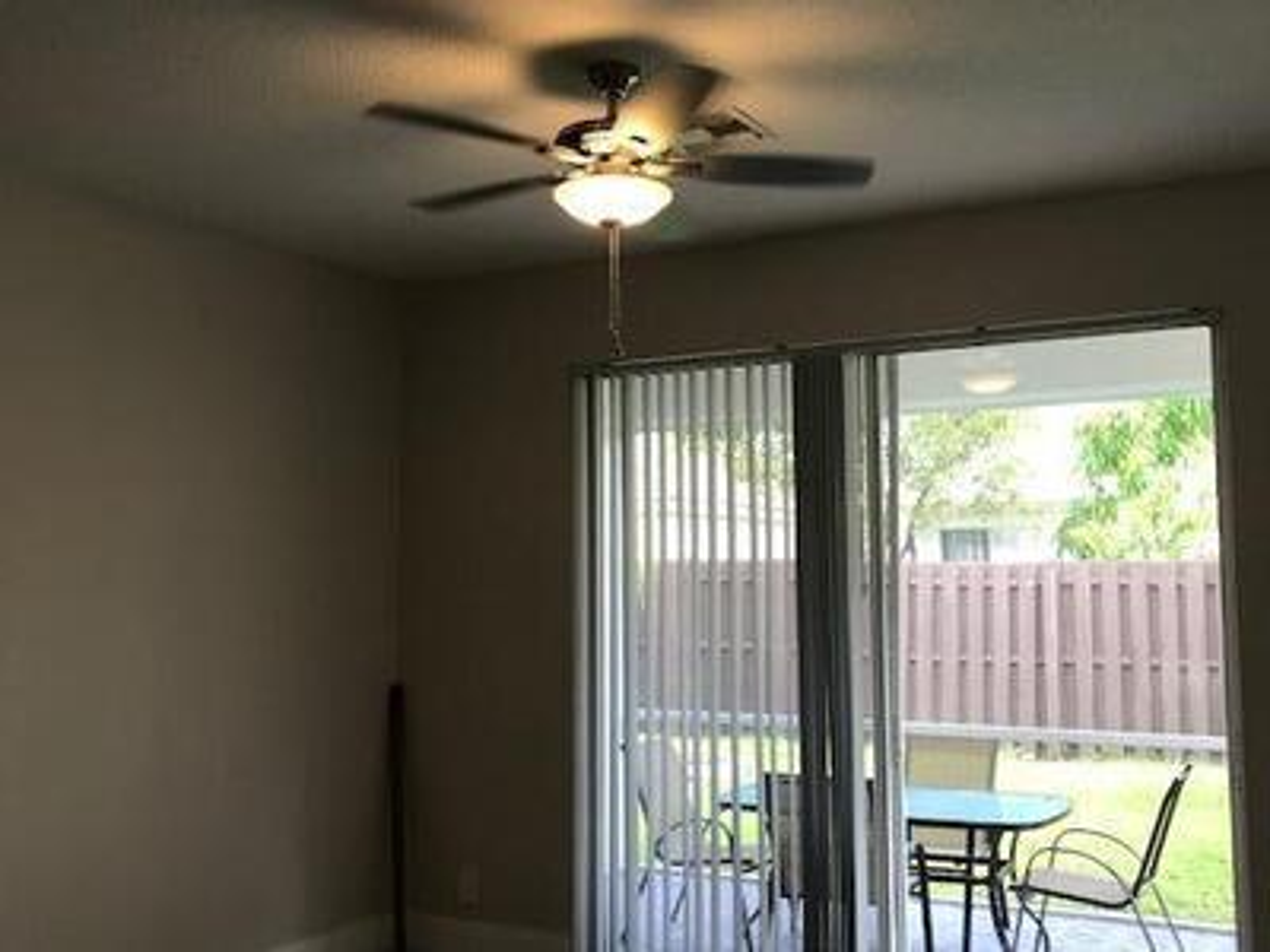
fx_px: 1027
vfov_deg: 49.7
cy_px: 476
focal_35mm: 28
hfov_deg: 63.4
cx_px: 635
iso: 25
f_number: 1.8
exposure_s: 1/40
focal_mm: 3.99
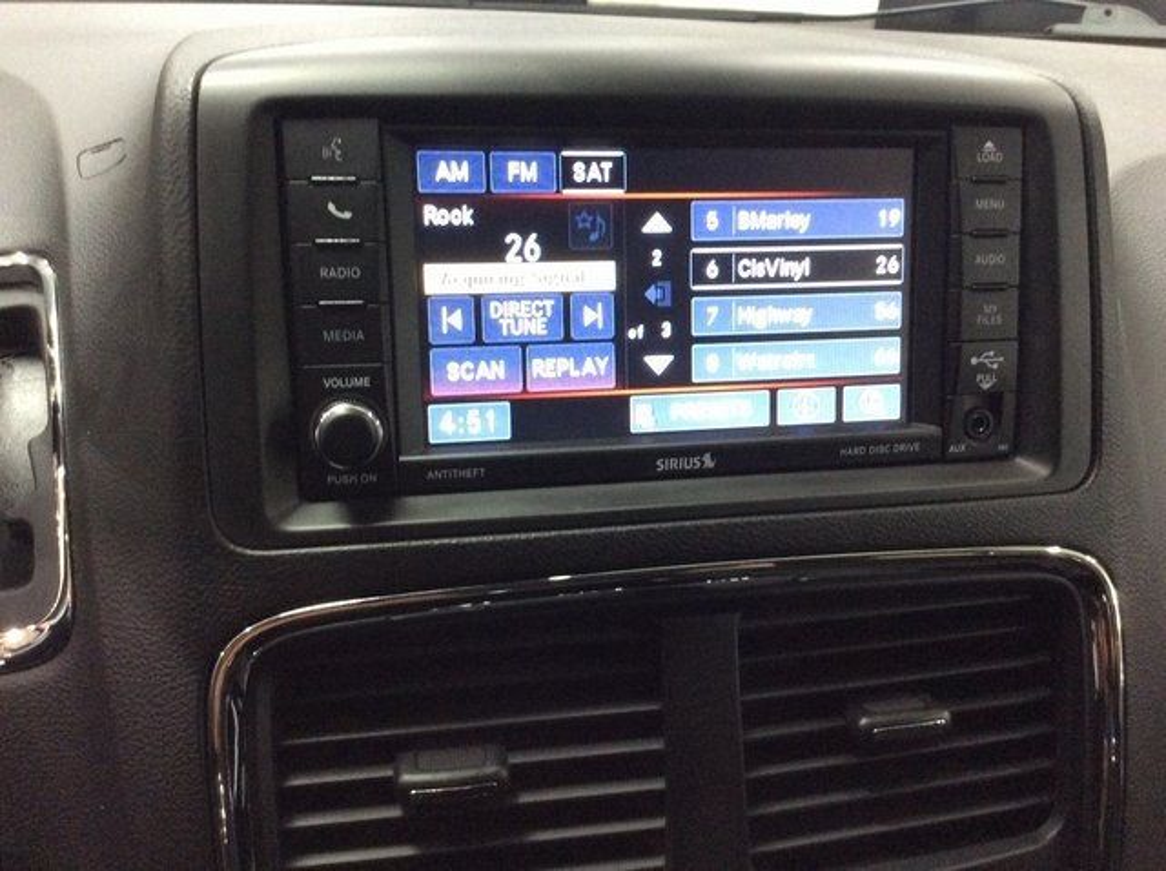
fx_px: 1076
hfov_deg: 56.9
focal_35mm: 32
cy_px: 436
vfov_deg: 44.1
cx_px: 583
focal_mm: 3.3
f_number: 2.4
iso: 250
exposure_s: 1/24
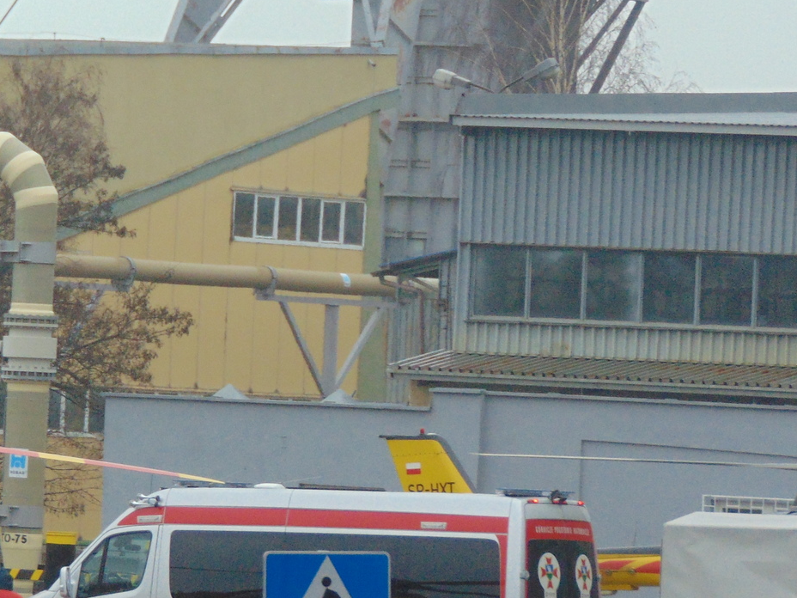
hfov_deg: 3.8
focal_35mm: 517
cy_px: 194
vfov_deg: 2.9
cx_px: 35
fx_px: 11903
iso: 200
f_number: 4.1
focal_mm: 44.9
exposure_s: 1/160
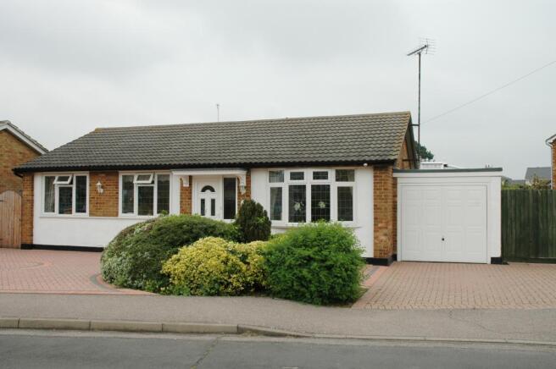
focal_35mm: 36
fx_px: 555
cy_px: 184
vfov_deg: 36.8
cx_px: 278
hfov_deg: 53.2
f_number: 9
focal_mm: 24
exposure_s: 1/320
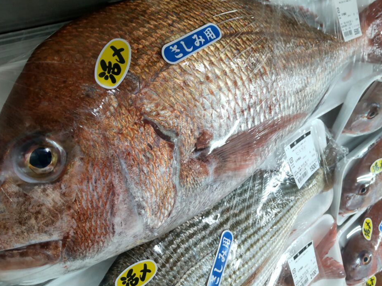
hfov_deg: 69.4
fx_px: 276
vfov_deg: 54.9
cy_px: 146
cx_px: 185
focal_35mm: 25
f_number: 2
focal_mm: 3.43
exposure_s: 1/60
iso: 184
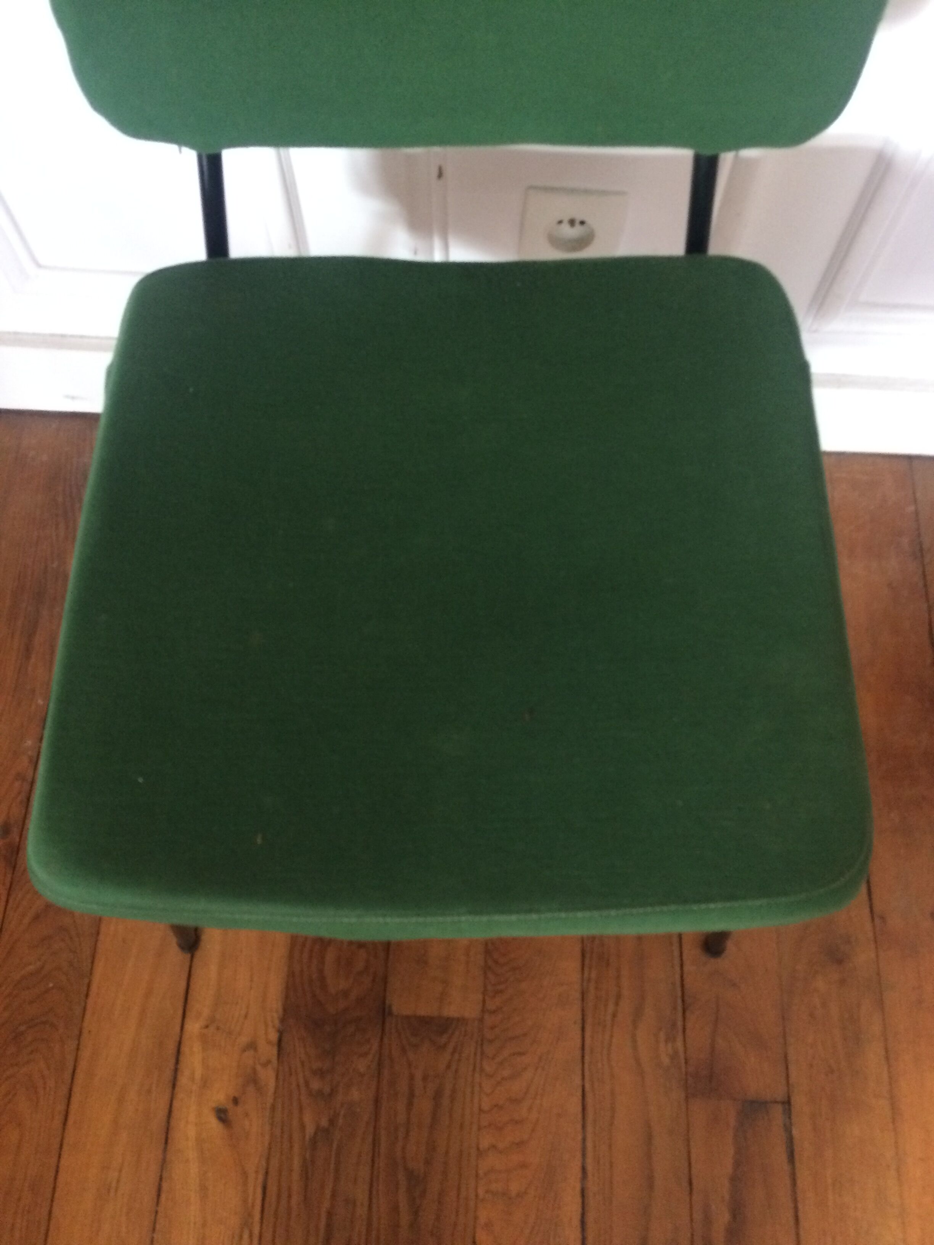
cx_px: 467
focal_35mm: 29
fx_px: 1043
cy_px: 622
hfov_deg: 48.2
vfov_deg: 61.7
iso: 320
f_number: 2.2
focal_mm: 4.15
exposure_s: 1/17
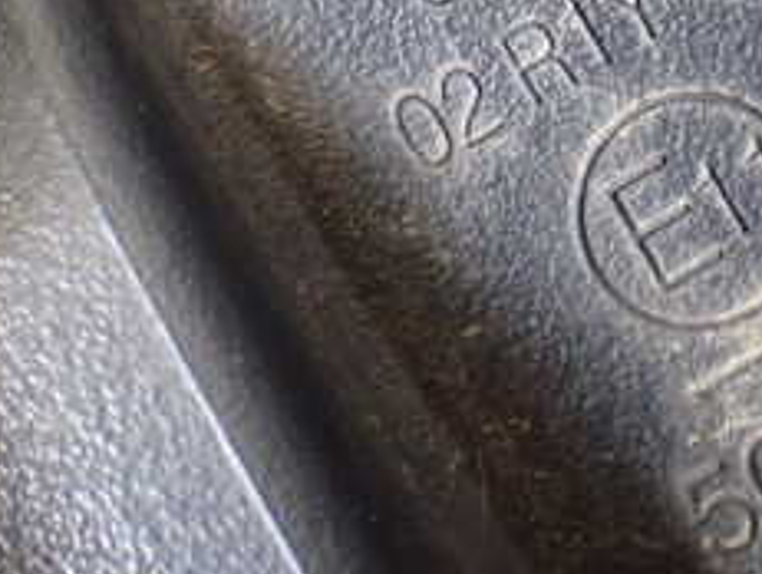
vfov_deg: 10.5
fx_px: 3087
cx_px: 574
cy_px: 23
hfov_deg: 14.0
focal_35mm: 140
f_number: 3.3
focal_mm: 9.65
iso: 1250
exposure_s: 1/50
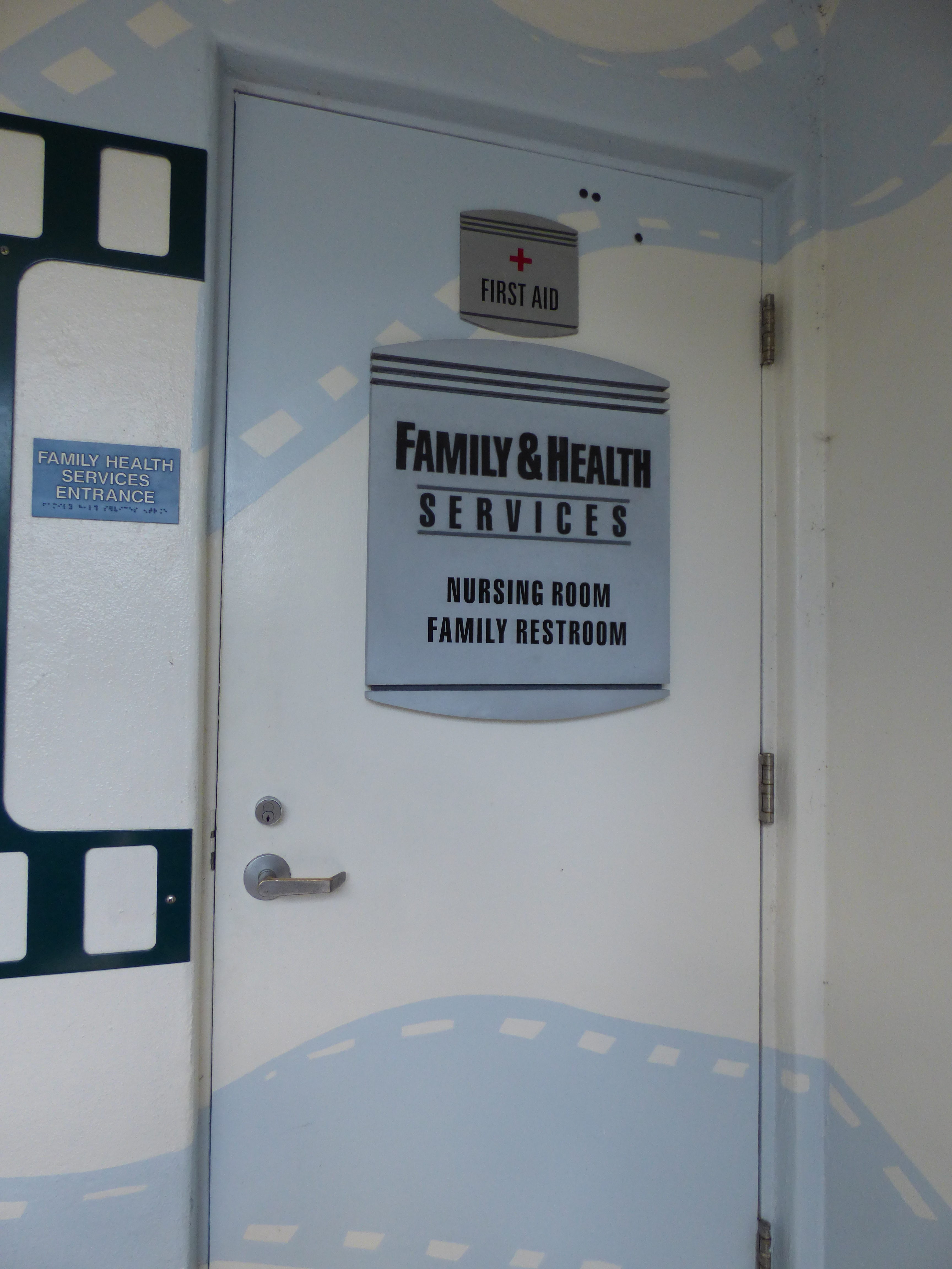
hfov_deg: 66.0
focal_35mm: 20
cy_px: 634
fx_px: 733
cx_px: 476
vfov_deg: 81.7
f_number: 2.8
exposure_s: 1/500
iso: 250
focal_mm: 3.58
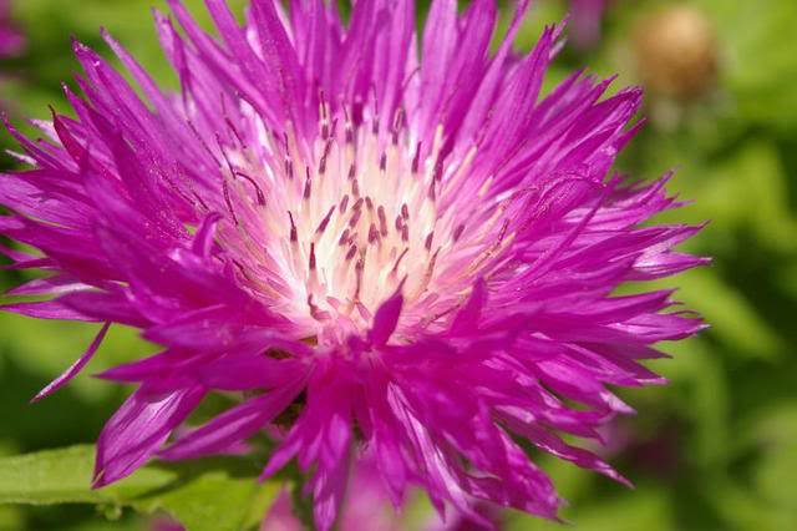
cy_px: 266
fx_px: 1482
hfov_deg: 30.1
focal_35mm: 67
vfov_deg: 20.3
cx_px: 398
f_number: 8
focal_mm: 45
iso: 400
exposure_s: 1/750
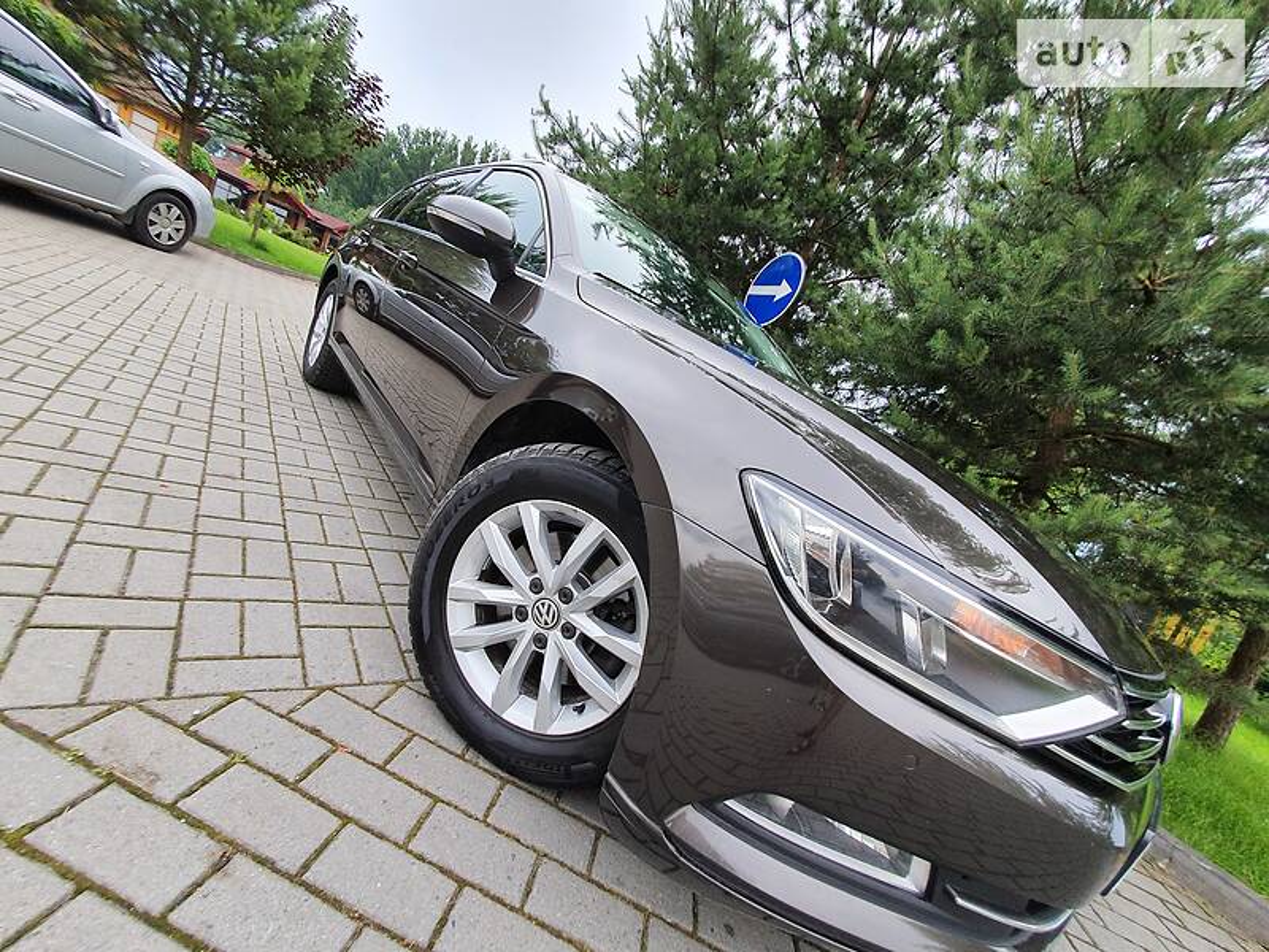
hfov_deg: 106.2
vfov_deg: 89.9
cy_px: 476
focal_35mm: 13
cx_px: 634
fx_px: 477
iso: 50
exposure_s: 1/100
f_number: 2.2
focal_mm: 1.8
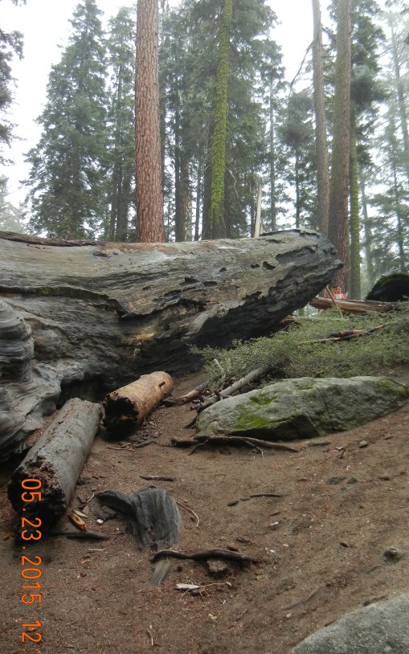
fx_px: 713
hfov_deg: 31.7
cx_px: 276
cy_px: 320
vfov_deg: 49.3
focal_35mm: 40
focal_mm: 5.4
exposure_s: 1/245
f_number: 3.5
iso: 160
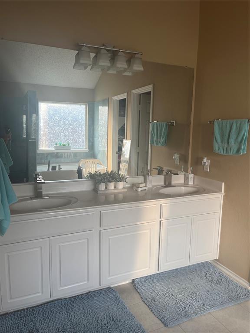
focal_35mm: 26
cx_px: 125
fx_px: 250
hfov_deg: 53.1
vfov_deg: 67.3
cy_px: 166
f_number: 1.6
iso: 64
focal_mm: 5.1
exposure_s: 1/122
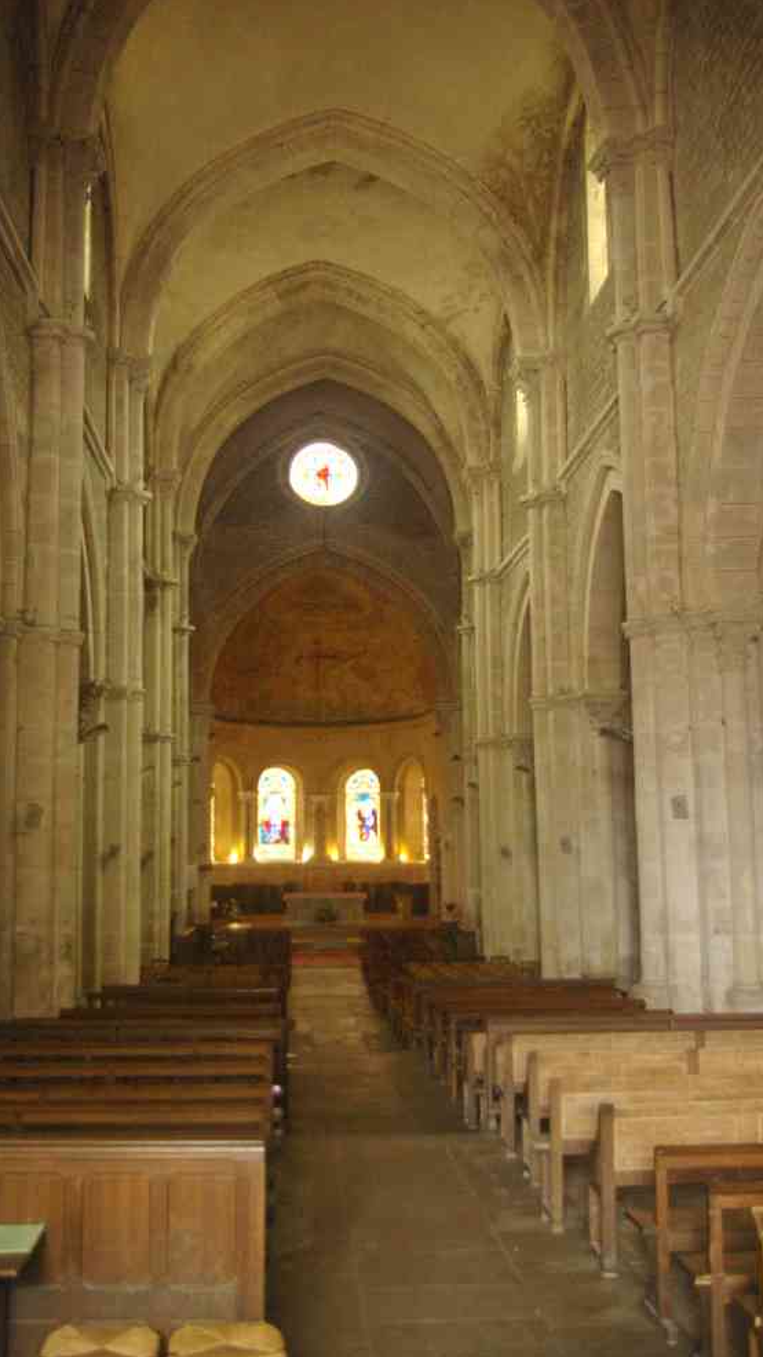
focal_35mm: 34
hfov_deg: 35.1
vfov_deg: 58.7
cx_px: 343
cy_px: 685
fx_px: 1206
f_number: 4
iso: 1600
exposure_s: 1/20
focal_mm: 21
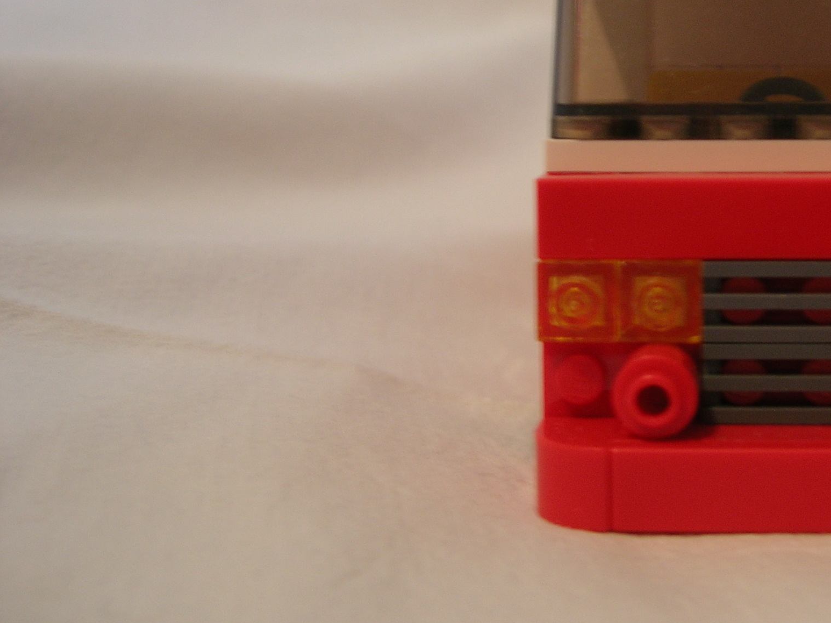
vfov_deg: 22.3
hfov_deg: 28.9
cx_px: 710
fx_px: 1560
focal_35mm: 65
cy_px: 137
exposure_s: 1/4.9
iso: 64
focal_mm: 7.8
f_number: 2.8
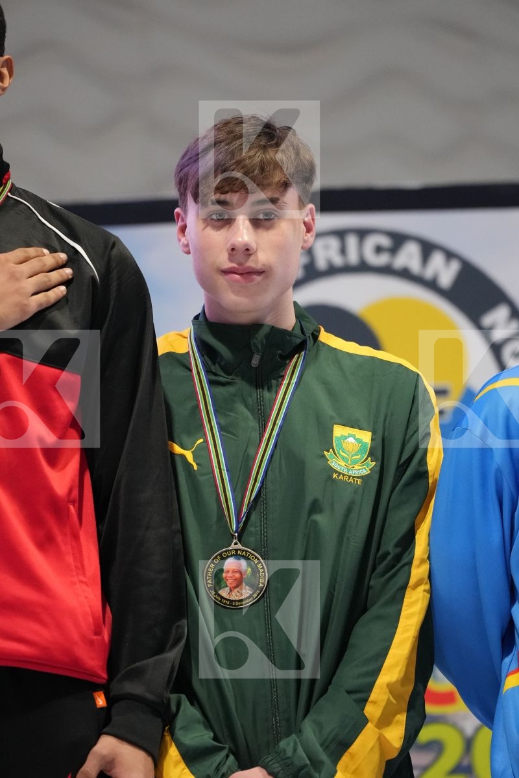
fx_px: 6487
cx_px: 260
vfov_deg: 6.9
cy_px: 389
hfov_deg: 4.6
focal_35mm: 300
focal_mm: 200
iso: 3200
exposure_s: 1/250
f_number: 2.8
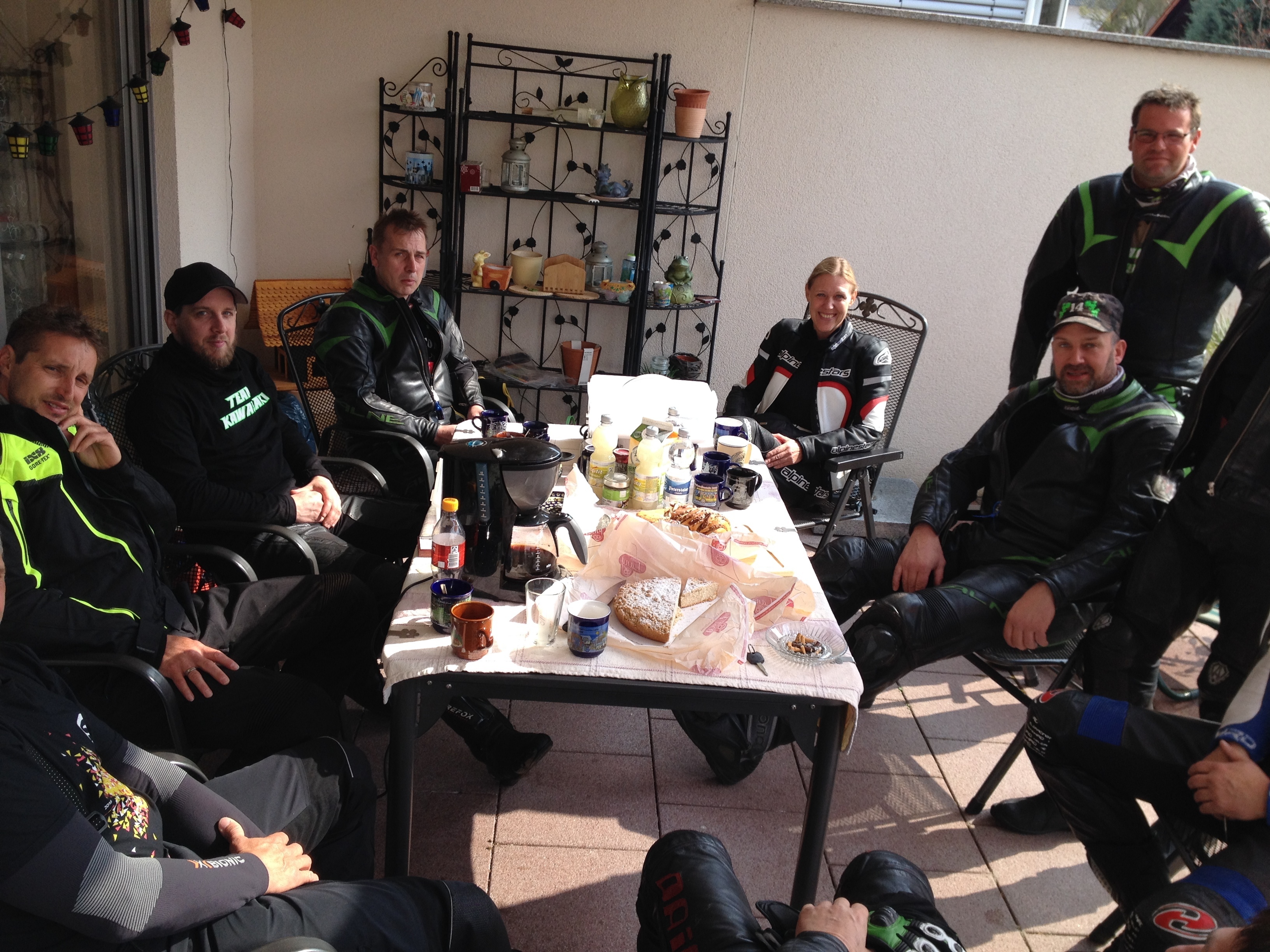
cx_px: 635
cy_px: 476
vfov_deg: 40.7
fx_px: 1284
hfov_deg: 52.6
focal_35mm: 35
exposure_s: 1/521
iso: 50
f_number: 2.4
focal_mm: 4.28
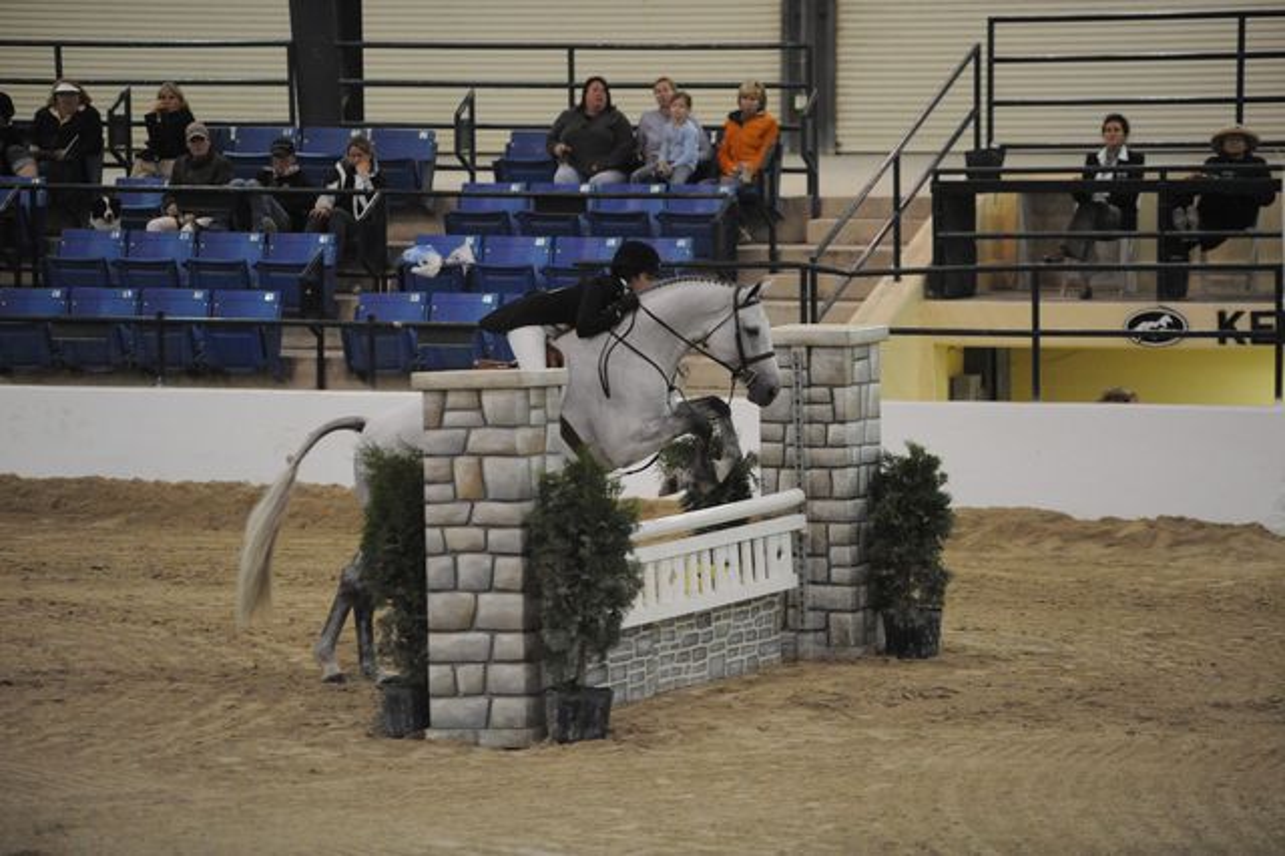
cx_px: 642
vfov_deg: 6.9
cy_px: 428
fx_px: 7135
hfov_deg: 10.3
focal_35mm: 200
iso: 6400
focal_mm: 200
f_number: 2.8
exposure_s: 1/400
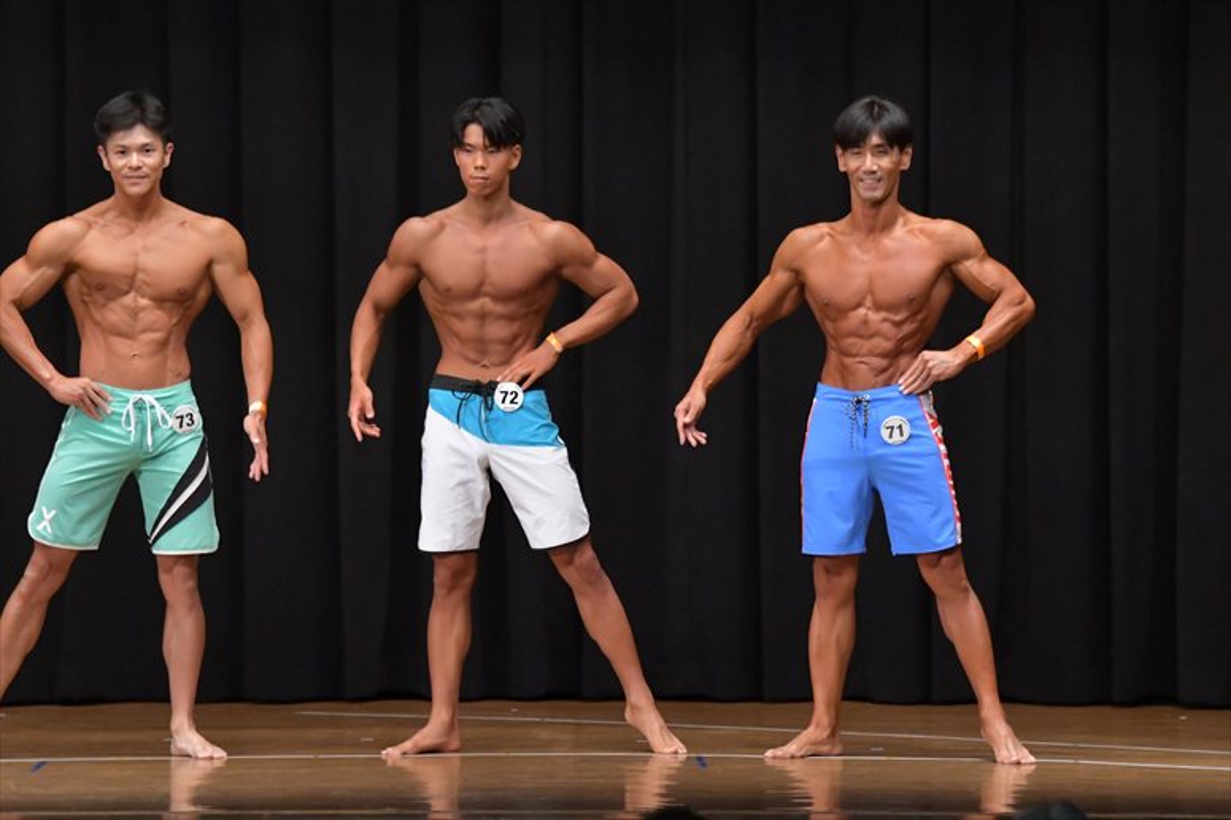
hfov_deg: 9.5
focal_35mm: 217
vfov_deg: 6.3
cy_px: 410
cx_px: 616
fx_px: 7417
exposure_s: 1/400
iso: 6400
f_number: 5.6
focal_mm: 145
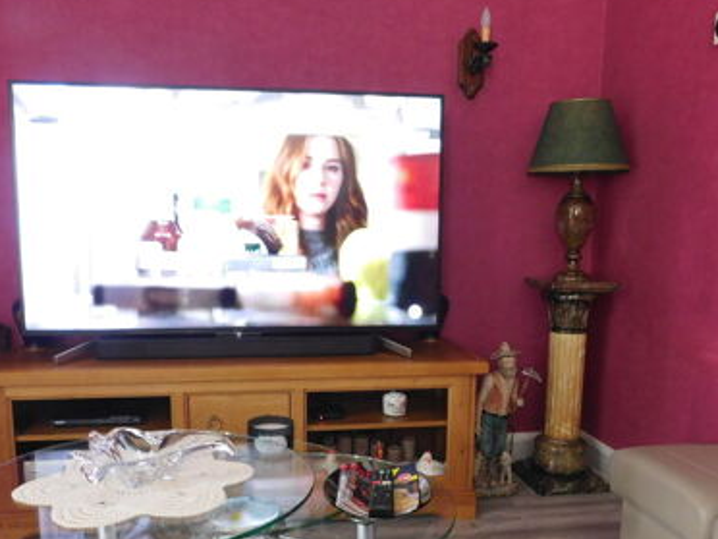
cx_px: 351
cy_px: 334
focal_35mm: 31
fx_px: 643
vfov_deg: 45.1
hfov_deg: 58.3
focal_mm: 4.1
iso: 400
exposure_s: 1/8
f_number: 3
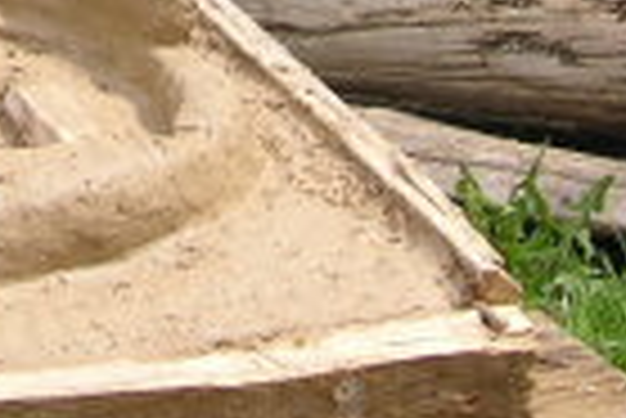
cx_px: -149
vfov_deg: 9.0
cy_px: -245
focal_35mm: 149
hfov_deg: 13.3
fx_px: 2594
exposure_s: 1/750
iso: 50
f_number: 2.8
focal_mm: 6.1
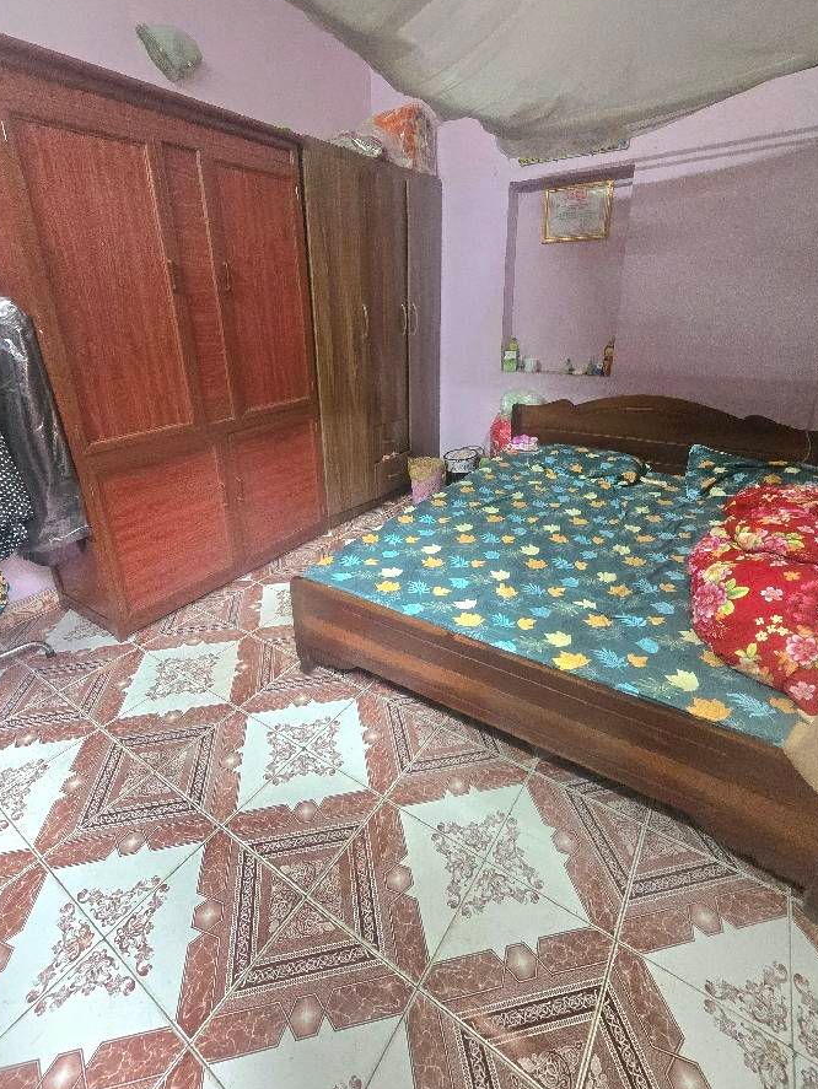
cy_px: 492
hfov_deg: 81.8
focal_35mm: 15
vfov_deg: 97.9
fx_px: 472
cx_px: 402
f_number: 2.2
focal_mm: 2.2
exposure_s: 1/50.3
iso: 1000
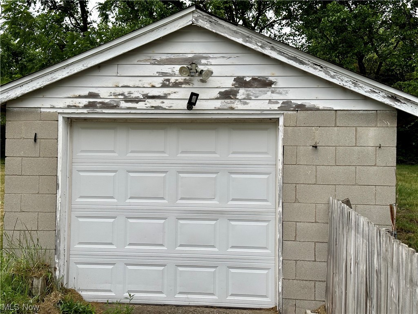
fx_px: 580
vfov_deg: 30.3
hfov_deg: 39.7
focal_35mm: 48
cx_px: 209
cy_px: 157
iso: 64
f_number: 1.78
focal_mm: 6.86
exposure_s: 1/549
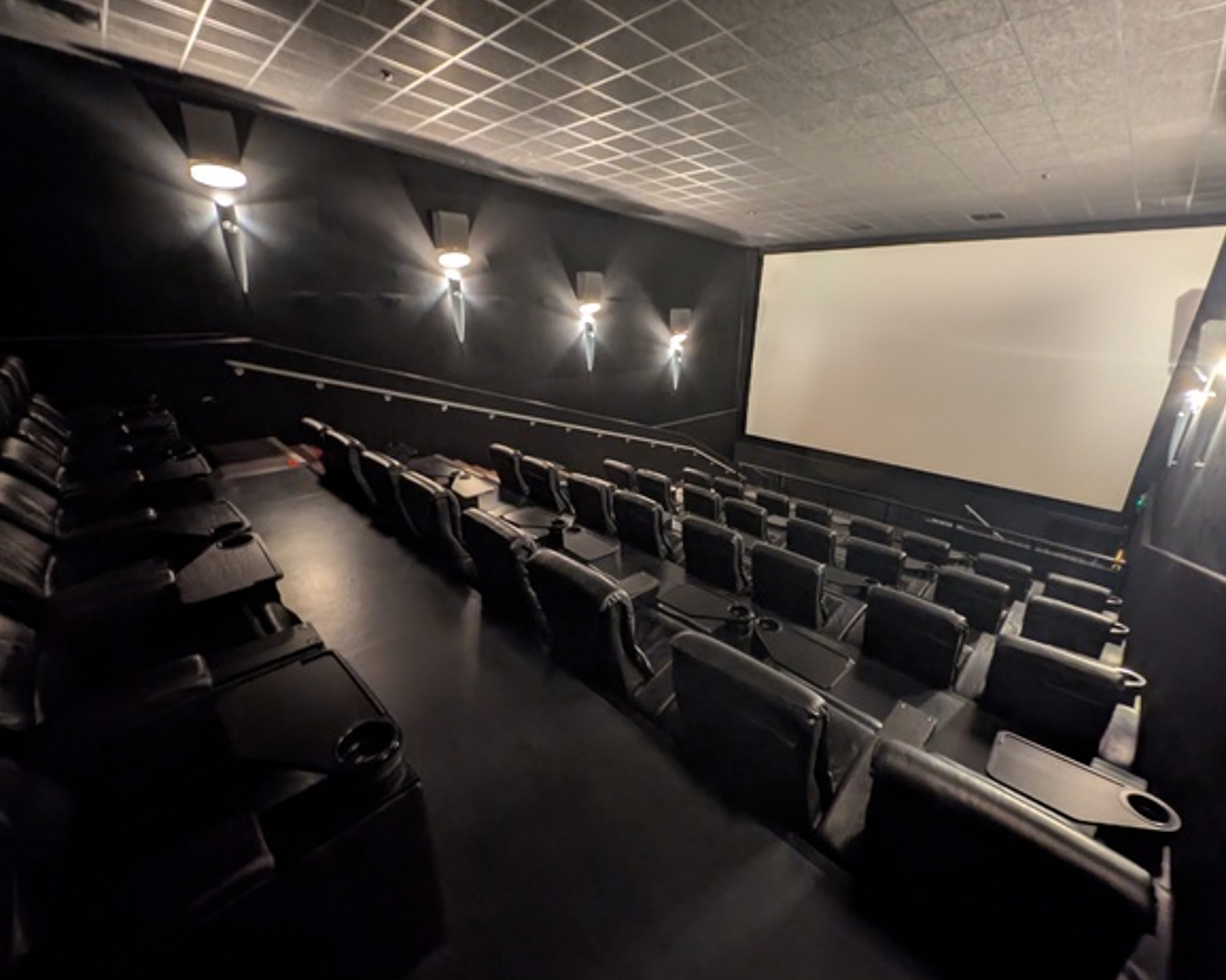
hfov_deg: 104.8
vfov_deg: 92.2
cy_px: 492
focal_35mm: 13
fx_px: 472
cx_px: 632
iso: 486
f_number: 1.95
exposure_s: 1/2.63
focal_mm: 2.23
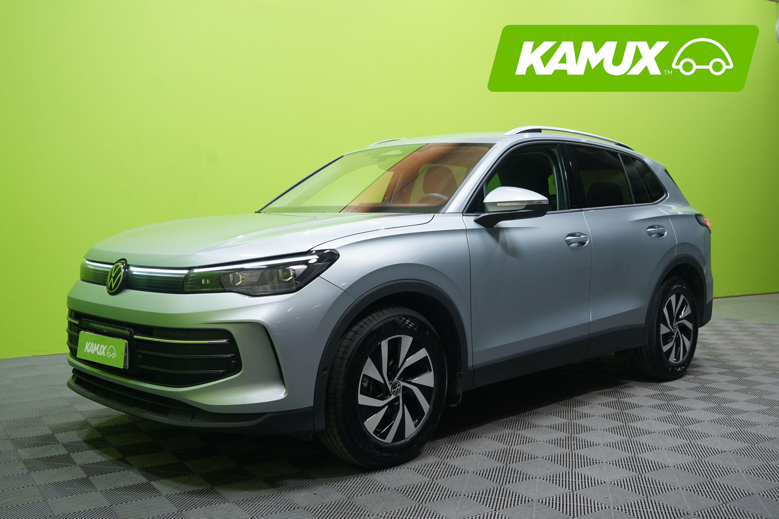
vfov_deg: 36.9
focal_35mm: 36
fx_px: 779
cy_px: 260
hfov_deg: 53.1
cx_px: 390
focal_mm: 36
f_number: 5
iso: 800
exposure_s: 1/25
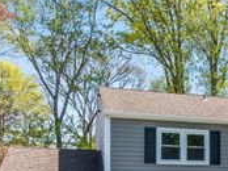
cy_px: 192
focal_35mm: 69
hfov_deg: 25.4
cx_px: 273
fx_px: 454
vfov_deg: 20.2
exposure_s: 1/20
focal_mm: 12.29
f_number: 11
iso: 100
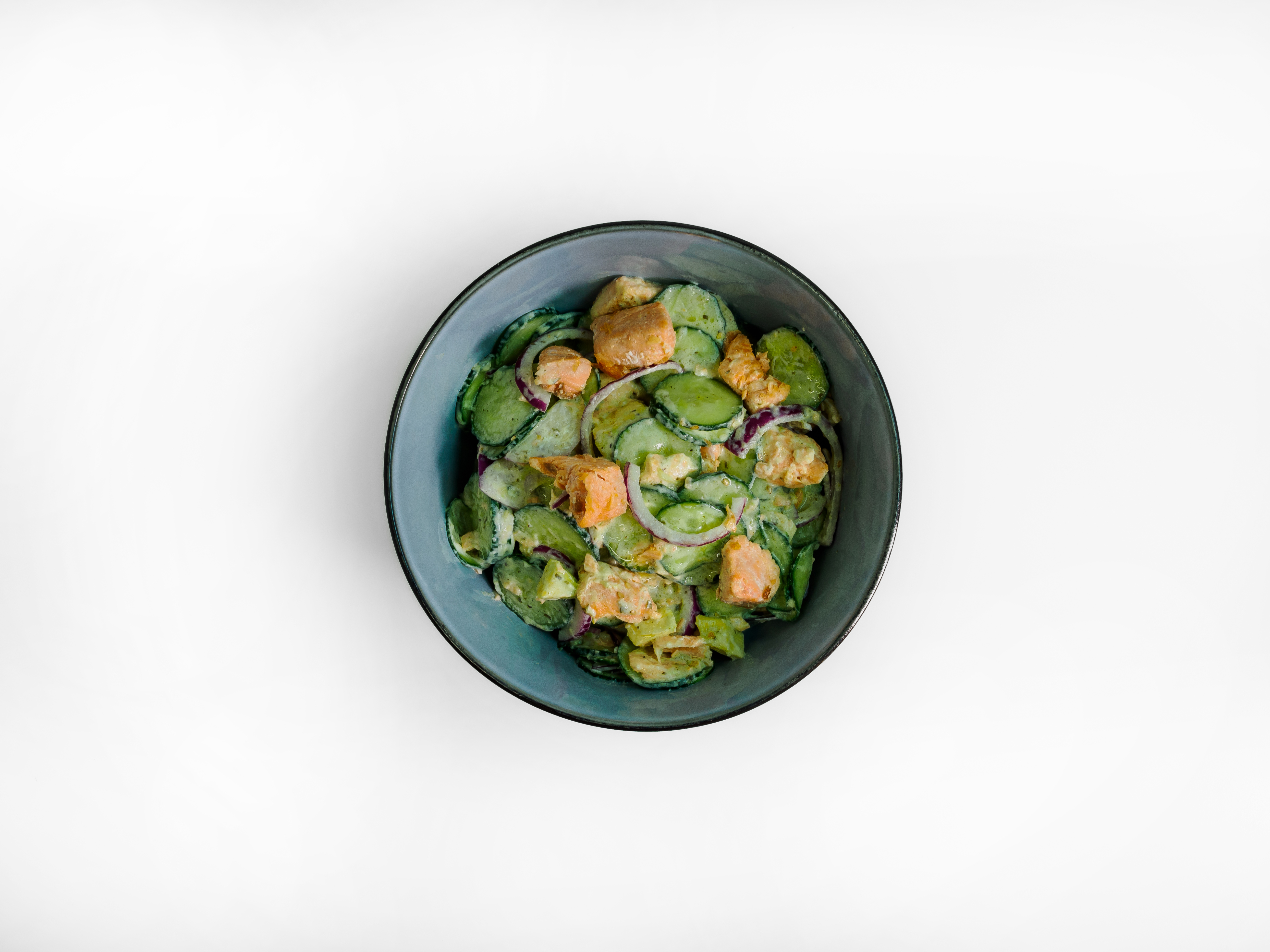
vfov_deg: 37.7
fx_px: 1394
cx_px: 635
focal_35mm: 38
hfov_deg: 49.0
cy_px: 476
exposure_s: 1/10
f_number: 8
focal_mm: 19
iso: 200
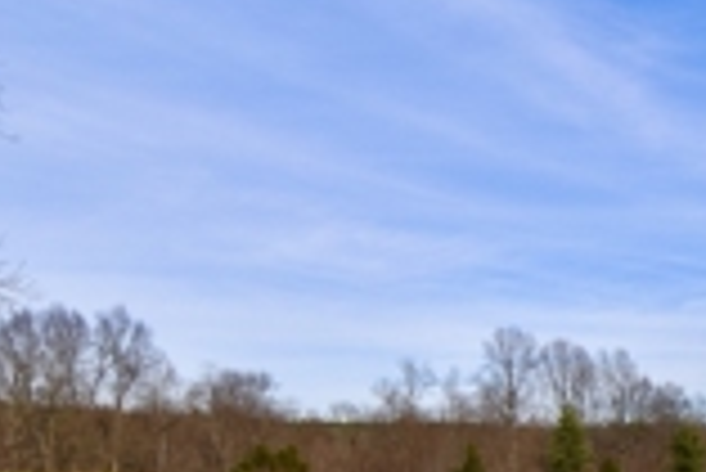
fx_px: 844
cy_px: 472
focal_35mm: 43
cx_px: 724
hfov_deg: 39.4
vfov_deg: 29.2
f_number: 10
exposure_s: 1/400
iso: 200
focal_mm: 10
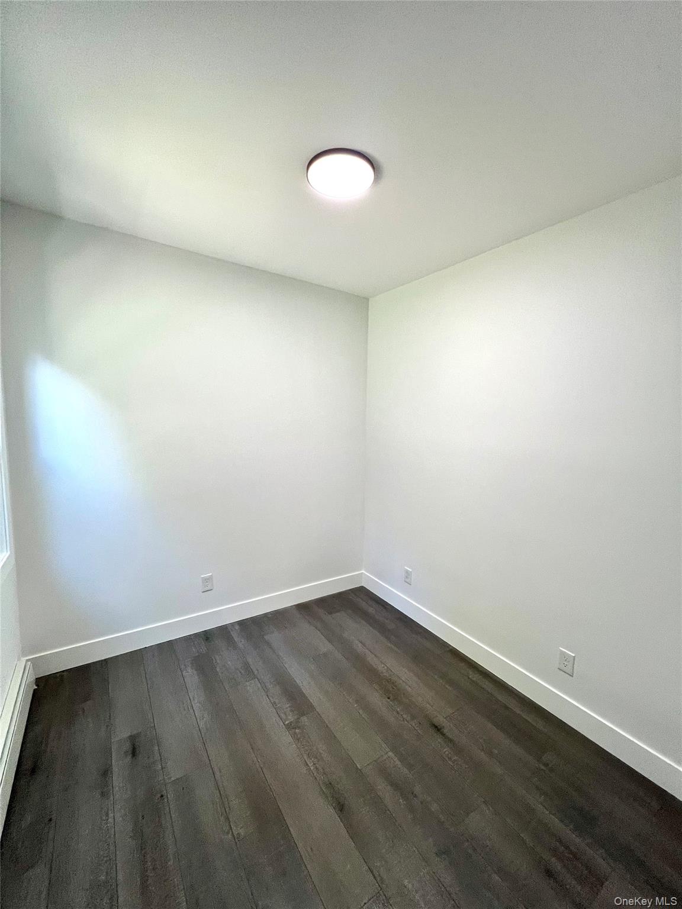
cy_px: 454
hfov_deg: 89.9
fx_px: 341
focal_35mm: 13
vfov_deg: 106.2
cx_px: 341
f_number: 1.8
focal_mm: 1.57
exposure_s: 1/120
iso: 125
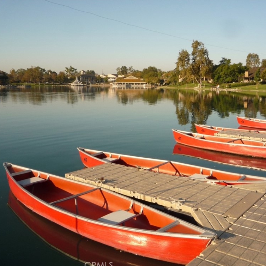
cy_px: 135
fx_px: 313
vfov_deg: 46.0
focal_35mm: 36
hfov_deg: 45.6
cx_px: 170
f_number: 5
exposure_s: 1/400
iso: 100
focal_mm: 5.2
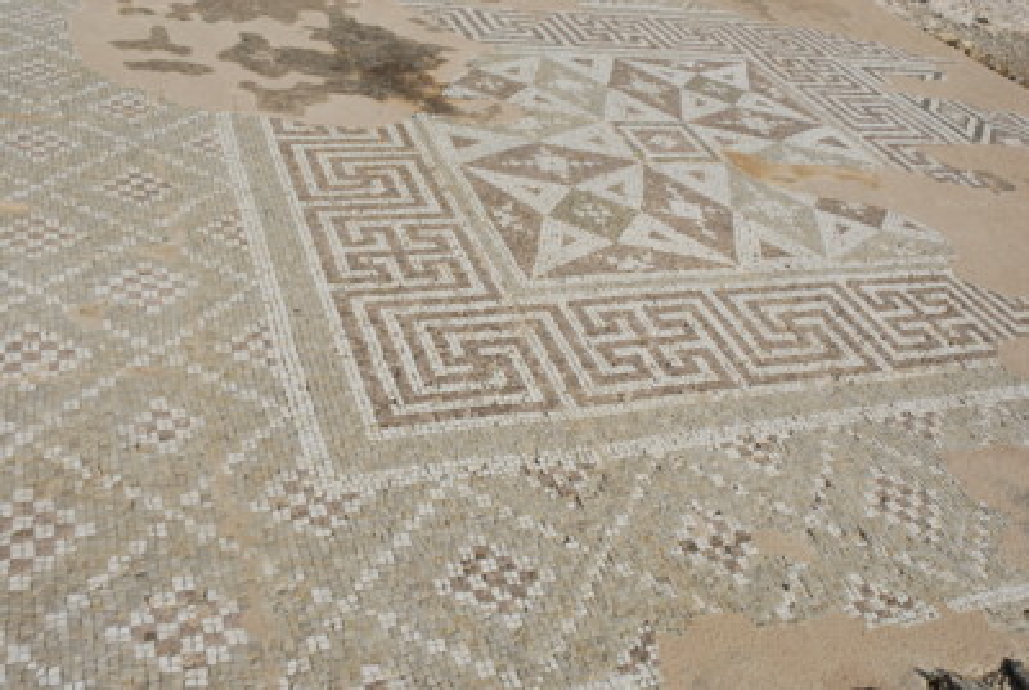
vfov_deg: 37.0
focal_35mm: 36
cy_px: 345
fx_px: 1031
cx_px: 514
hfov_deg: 53.1
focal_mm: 24
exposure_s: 1/250
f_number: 10
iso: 100
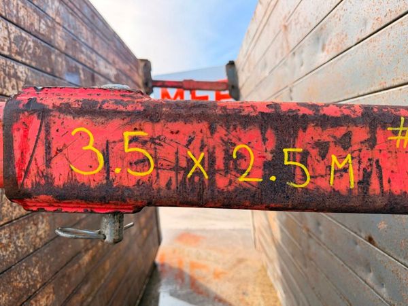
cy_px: 153
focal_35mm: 24
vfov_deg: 56.8
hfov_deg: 71.6
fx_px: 283
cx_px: 204
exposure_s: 1/979
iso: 100
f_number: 1.78
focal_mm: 6.76
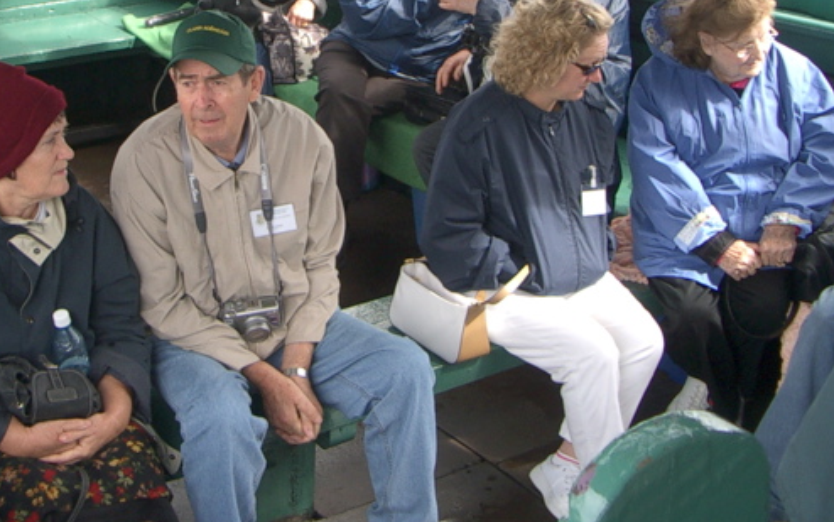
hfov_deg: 31.7
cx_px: 266
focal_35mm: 64
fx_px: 1455
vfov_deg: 20.0
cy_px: 67
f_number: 2.6
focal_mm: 5.8
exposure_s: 1/125
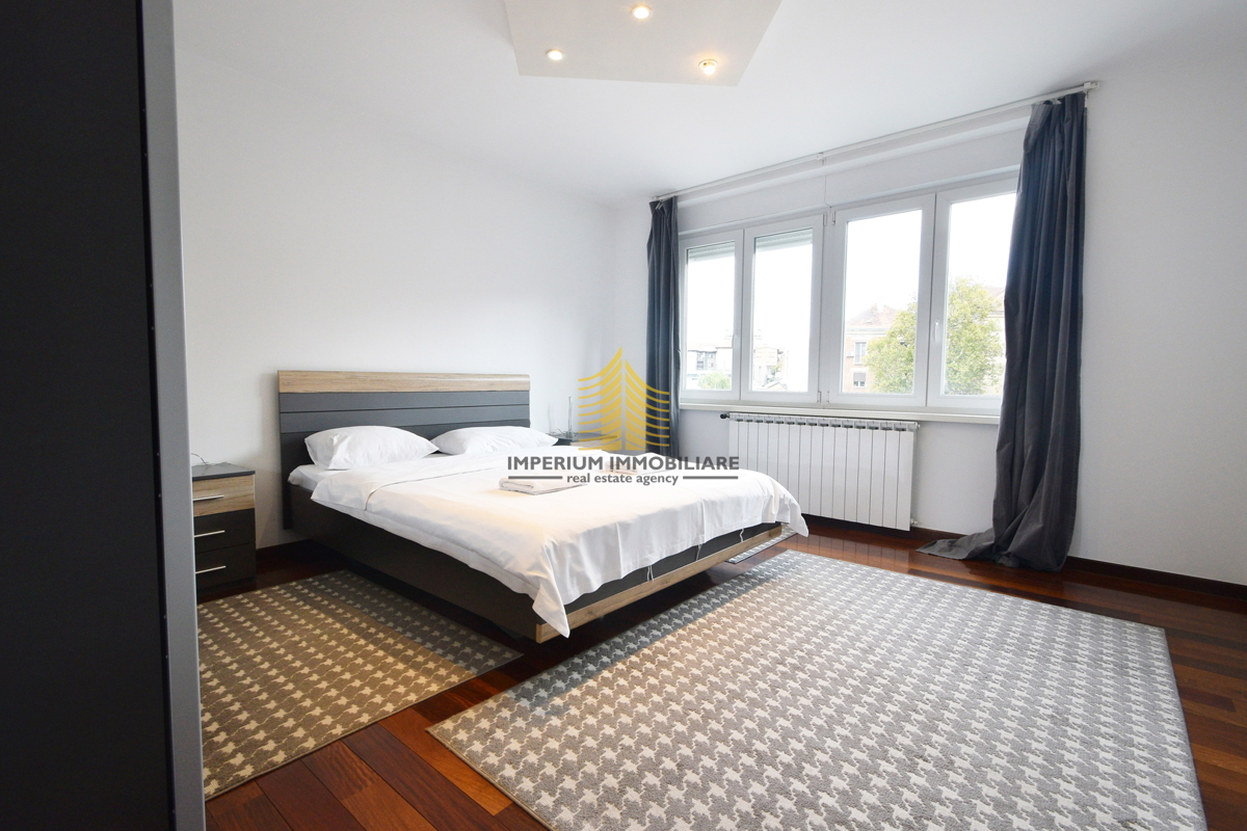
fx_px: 520
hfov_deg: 100.4
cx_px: 624
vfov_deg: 77.3
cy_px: 416
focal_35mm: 15
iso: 400
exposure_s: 1/30
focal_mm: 10
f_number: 10
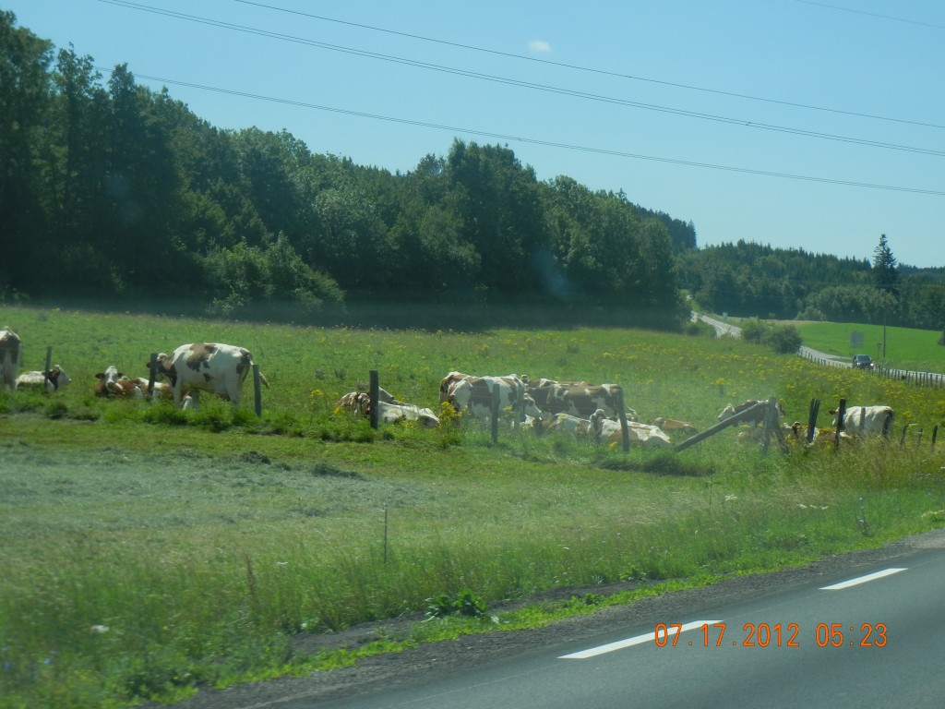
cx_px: 472
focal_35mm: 102
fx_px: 2785
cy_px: 354
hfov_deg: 19.3
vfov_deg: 14.5
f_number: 4.5
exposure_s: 1/847
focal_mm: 18.3
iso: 160
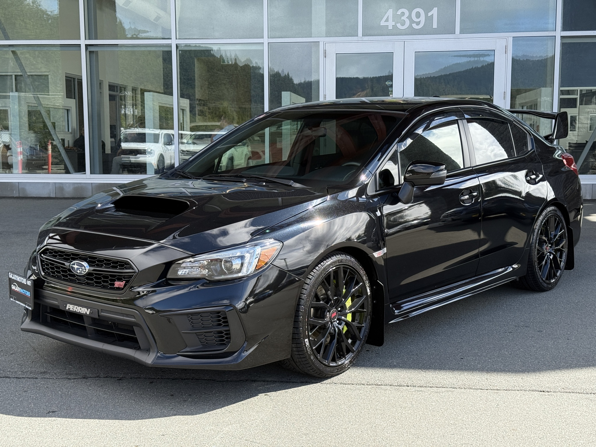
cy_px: 224
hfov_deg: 39.7
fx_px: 826
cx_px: 298
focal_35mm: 48
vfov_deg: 30.3
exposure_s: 1/1041
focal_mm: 6.76
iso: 64
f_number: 1.78
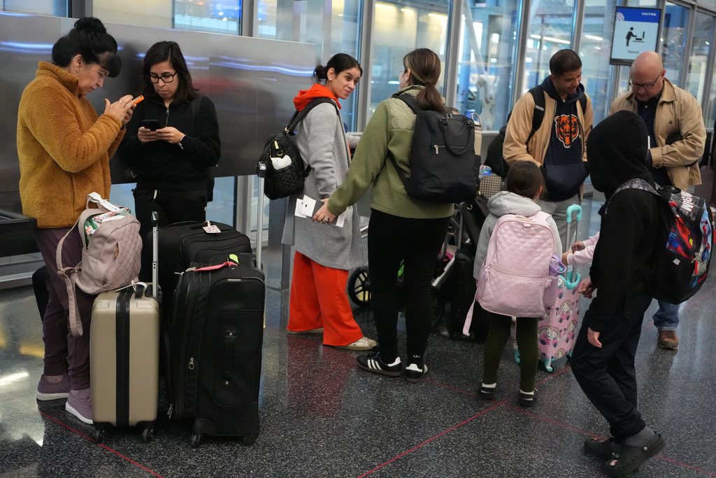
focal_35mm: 40
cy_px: 239
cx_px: 358
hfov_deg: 48.5
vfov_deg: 33.4
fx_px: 796
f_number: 4
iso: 12800
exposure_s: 1/320
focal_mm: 40
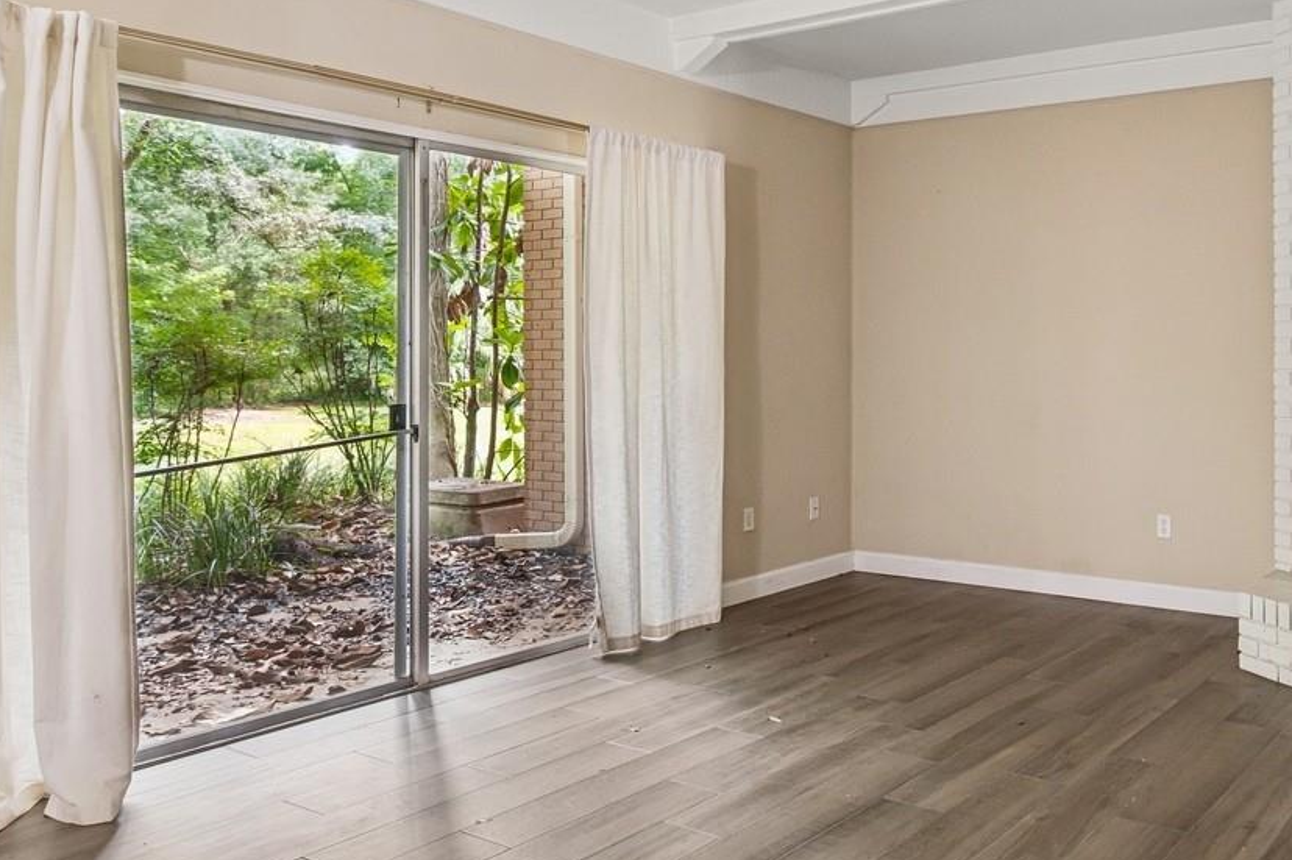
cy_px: 353
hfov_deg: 59.7
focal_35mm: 29
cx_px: 992
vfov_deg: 44.7
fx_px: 1040
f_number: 8
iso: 200
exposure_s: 1/1.67
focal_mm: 10
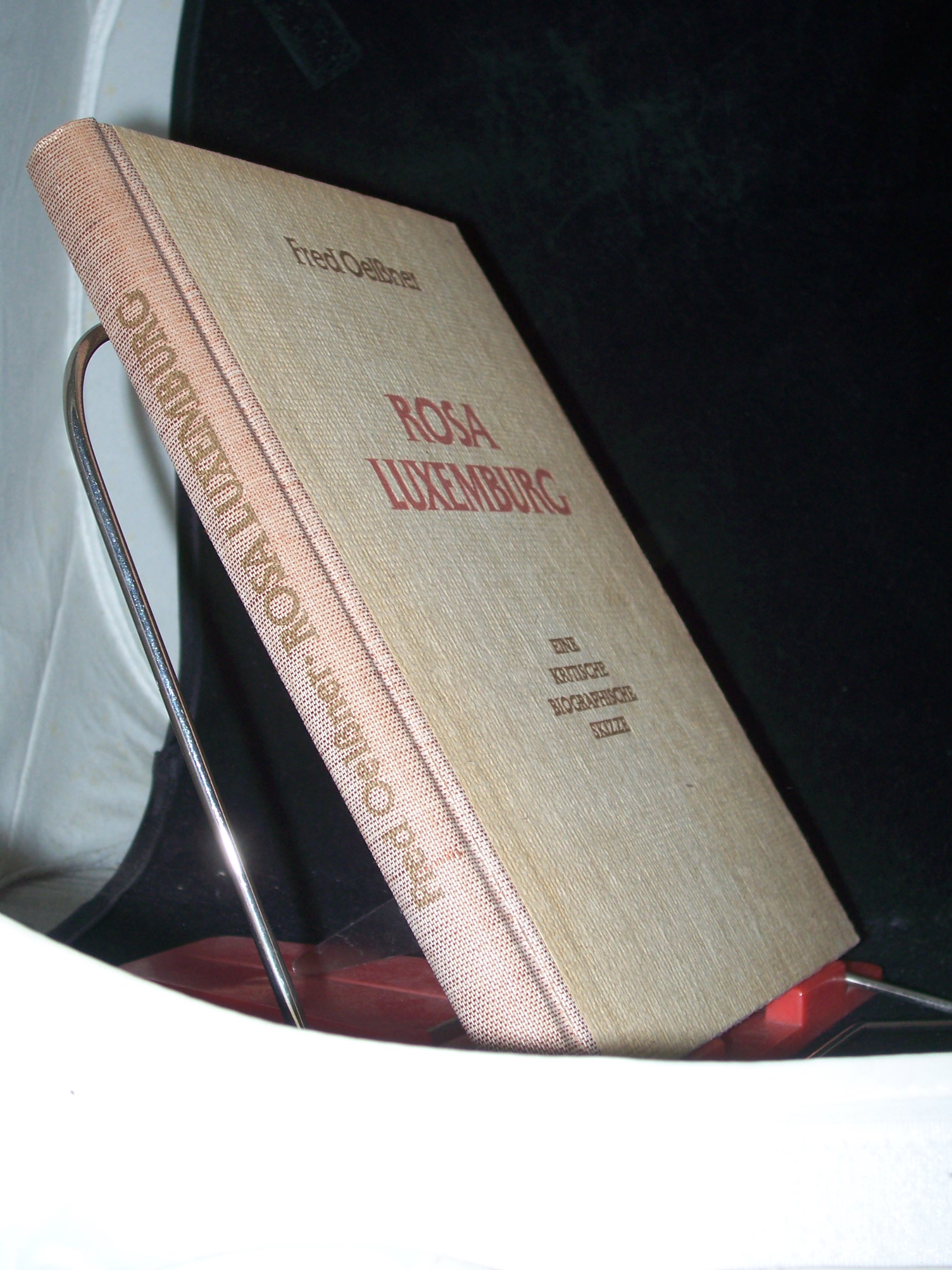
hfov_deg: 27.5
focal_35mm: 53
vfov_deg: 36.2
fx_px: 1943
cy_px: 635
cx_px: 476
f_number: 3.2
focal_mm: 8.7
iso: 80
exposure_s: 1/80
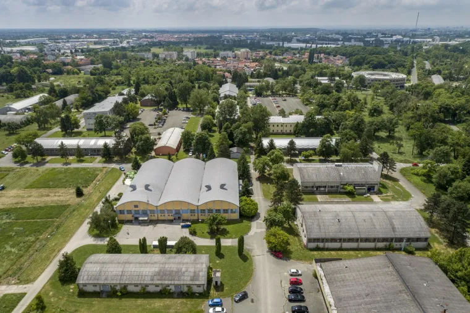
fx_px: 313
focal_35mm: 24
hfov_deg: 73.7
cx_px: 235
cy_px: 156
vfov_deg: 53.2
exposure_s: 1/100
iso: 100
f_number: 7.1
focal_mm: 8.8
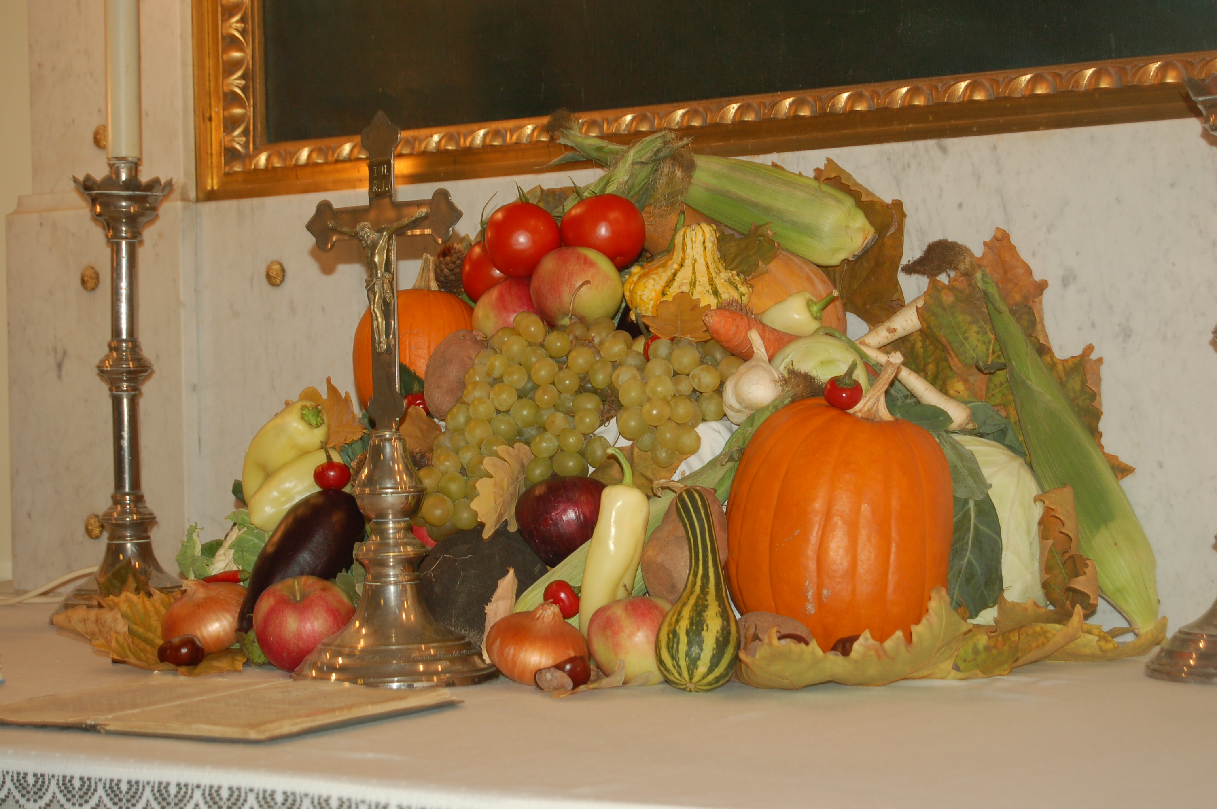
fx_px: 2786
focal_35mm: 82
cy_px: 404
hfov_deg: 24.6
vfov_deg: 16.5
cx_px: 608
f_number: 5.6
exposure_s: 1/60
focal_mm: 55
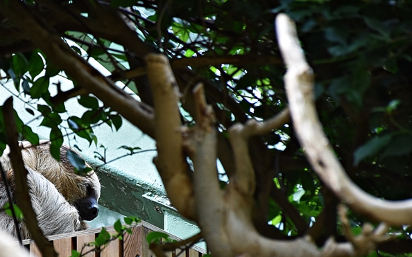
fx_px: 4142
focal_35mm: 369
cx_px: 71
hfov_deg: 5.7
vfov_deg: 3.6
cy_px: 187
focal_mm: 140
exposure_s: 1/200
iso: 800
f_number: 5.6
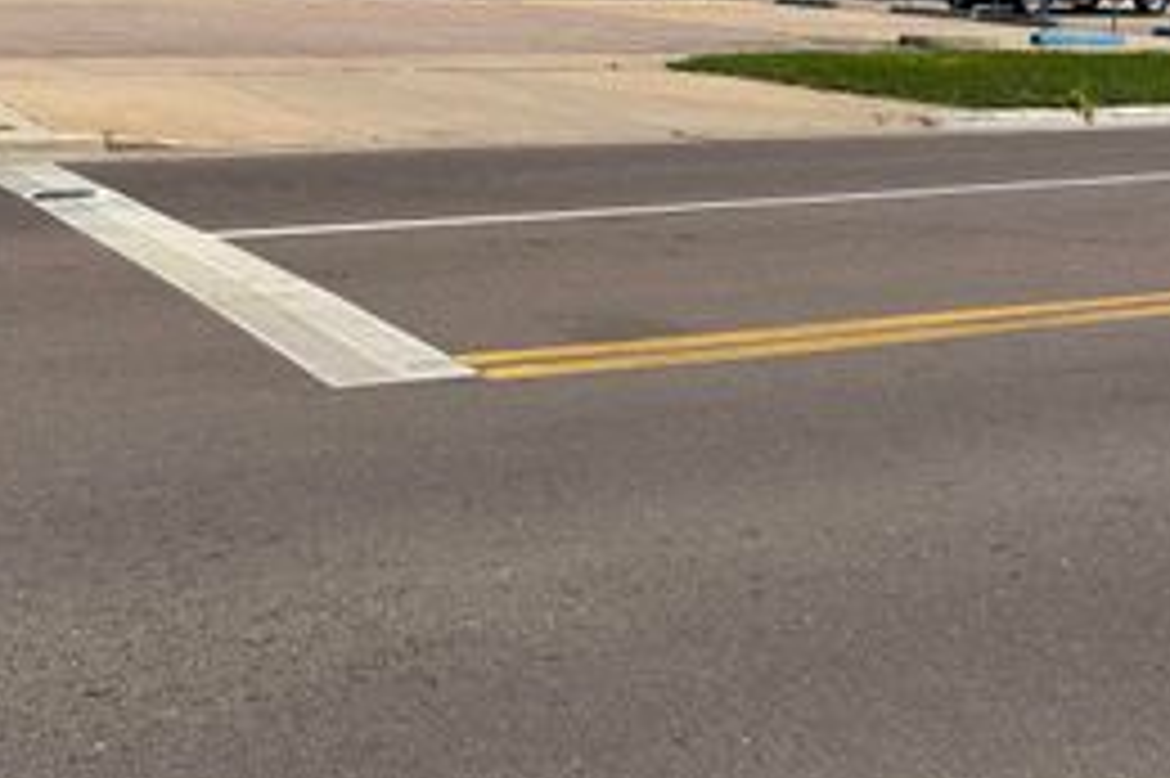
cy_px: 34
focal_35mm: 52
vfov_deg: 24.9
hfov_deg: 37.6
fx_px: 1689
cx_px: 351
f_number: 1.5
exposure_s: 1/6579
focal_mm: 5.7
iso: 50
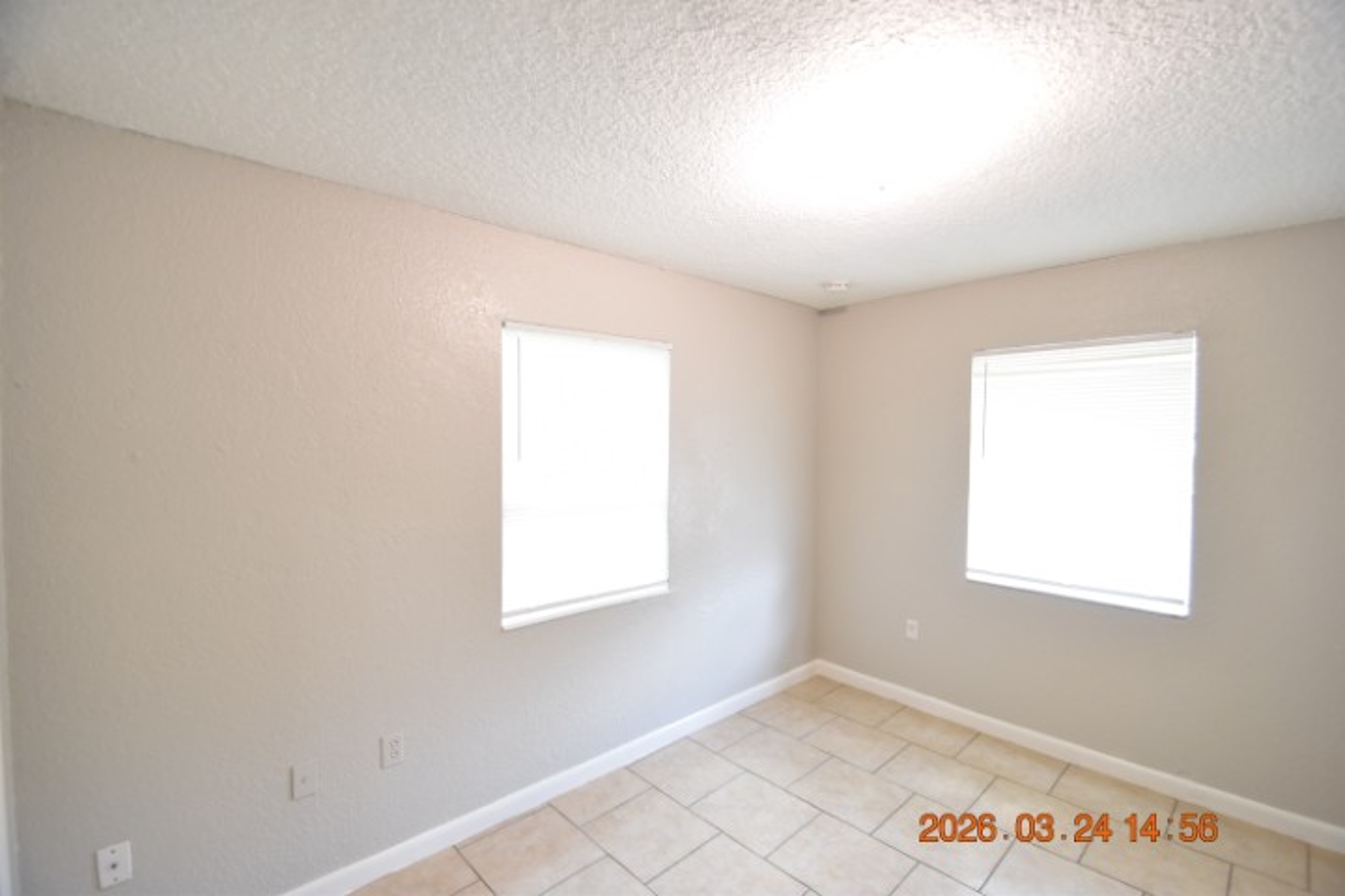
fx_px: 560
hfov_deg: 100.4
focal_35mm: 15
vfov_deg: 77.3
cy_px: 448
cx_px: 672
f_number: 3.5
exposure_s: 1/30
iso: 800
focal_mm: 10
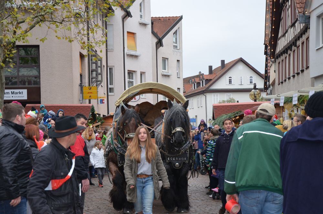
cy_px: 107
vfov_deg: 18.1
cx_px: 162
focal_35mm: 75
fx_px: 671
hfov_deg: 27.0
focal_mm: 50
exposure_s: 1/100
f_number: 5
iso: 400
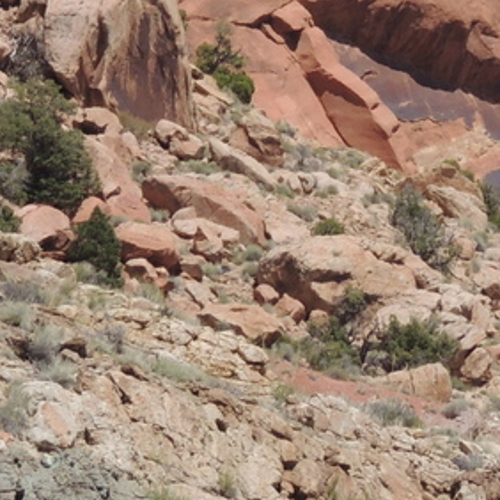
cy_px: -94
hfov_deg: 2.6
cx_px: 291
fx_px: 11145
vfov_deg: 2.6
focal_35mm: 682
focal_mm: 30.3
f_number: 4.5
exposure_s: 1/800
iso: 100
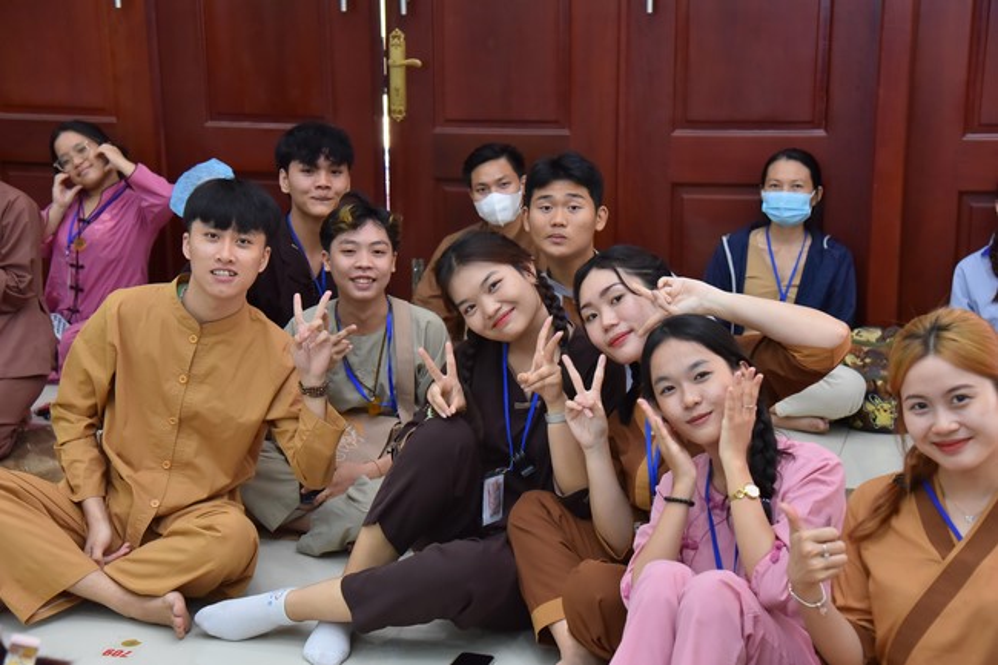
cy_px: 332
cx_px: 499
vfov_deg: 21.9
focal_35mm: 62
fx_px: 1718
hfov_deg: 32.4
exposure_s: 1/125
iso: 1600
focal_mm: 62
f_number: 5.6
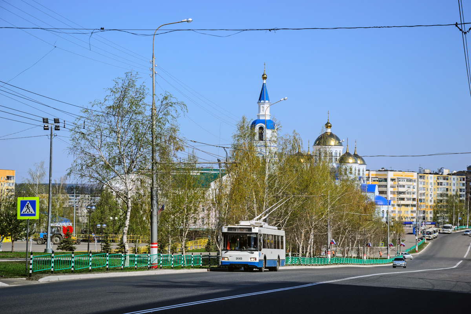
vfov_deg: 14.7
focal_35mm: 93
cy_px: 157
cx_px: 236
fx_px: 1217
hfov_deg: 21.9
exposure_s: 1/1000
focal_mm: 62
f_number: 7.1
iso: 200
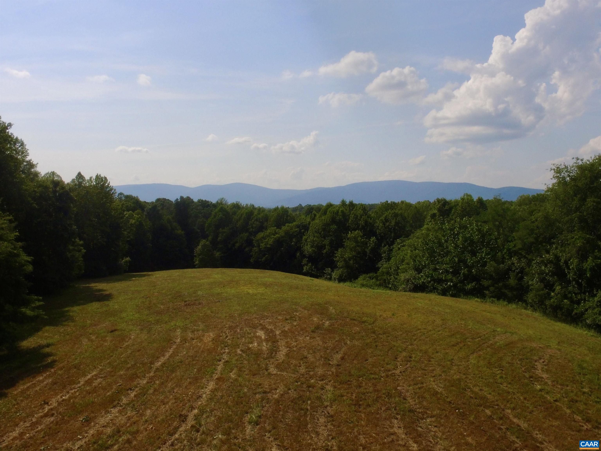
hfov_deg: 81.8
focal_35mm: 20
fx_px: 347
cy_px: 226
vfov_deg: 65.9
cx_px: 300
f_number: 2.8
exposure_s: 1/2564
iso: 100
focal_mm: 3.61
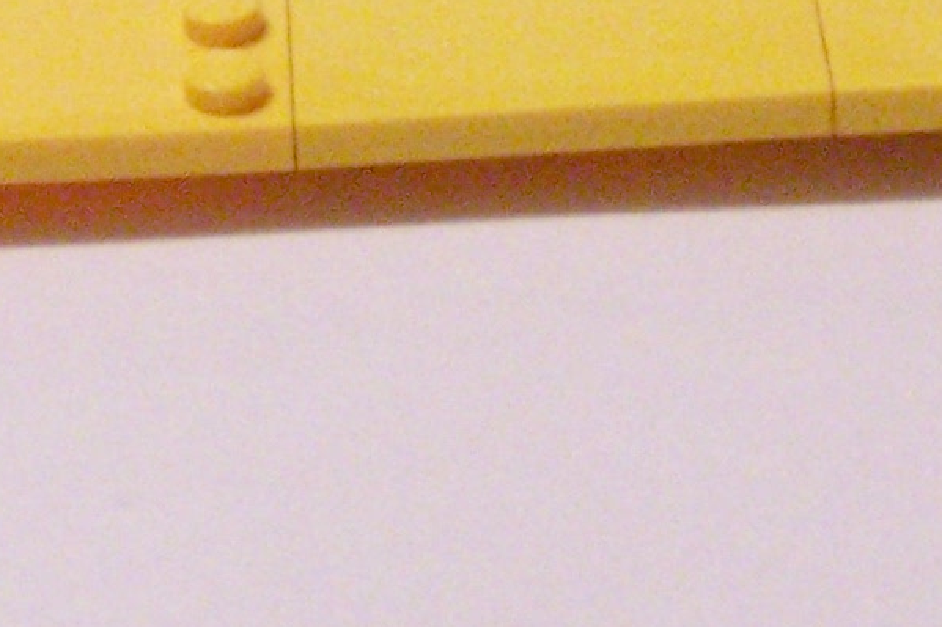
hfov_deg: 7.8
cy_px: -688
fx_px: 6906
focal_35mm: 264
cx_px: 771
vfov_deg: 5.1
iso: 400
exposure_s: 1/20
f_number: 3.1
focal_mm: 9.8
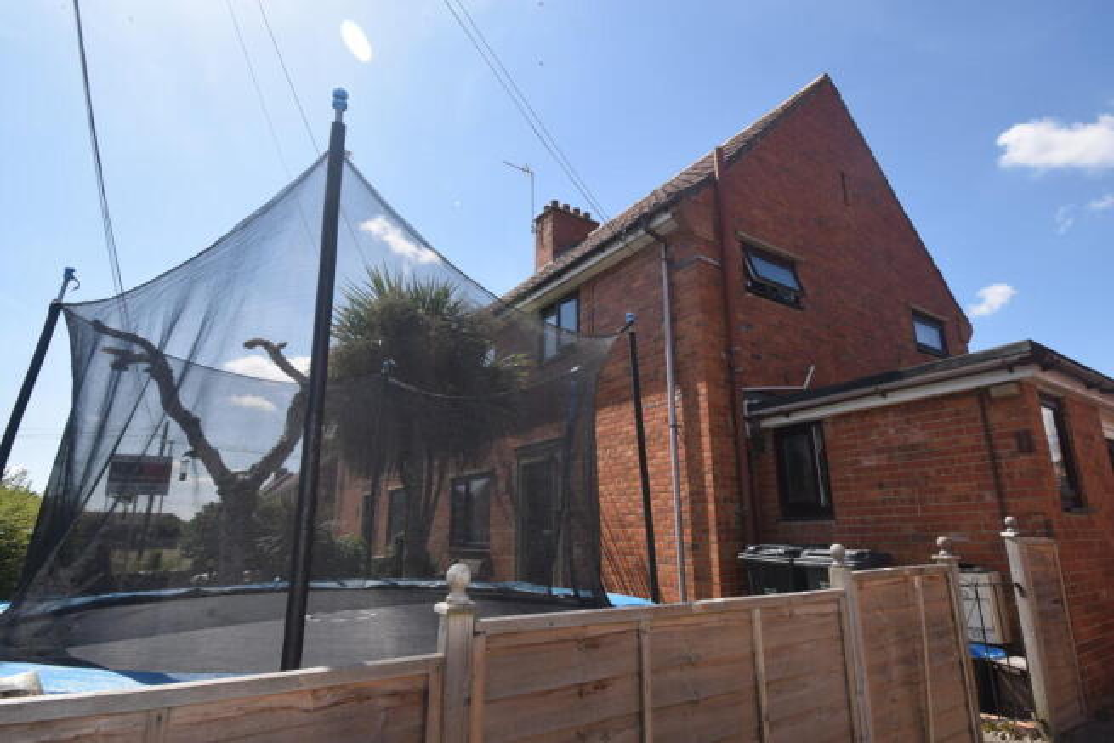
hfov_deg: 85.4
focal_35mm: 20
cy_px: 372
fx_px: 604
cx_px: 557
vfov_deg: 63.2
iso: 100
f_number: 8
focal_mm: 13
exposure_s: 1/200
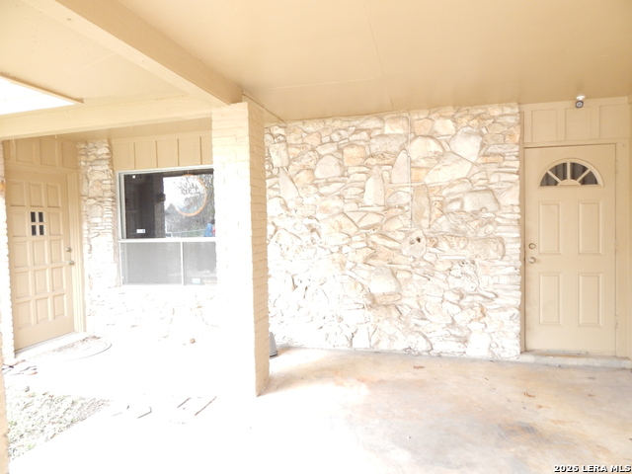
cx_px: 316
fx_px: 420
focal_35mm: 23
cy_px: 237
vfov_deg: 58.9
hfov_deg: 73.9
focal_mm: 4
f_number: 3
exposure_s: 1/30
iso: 320
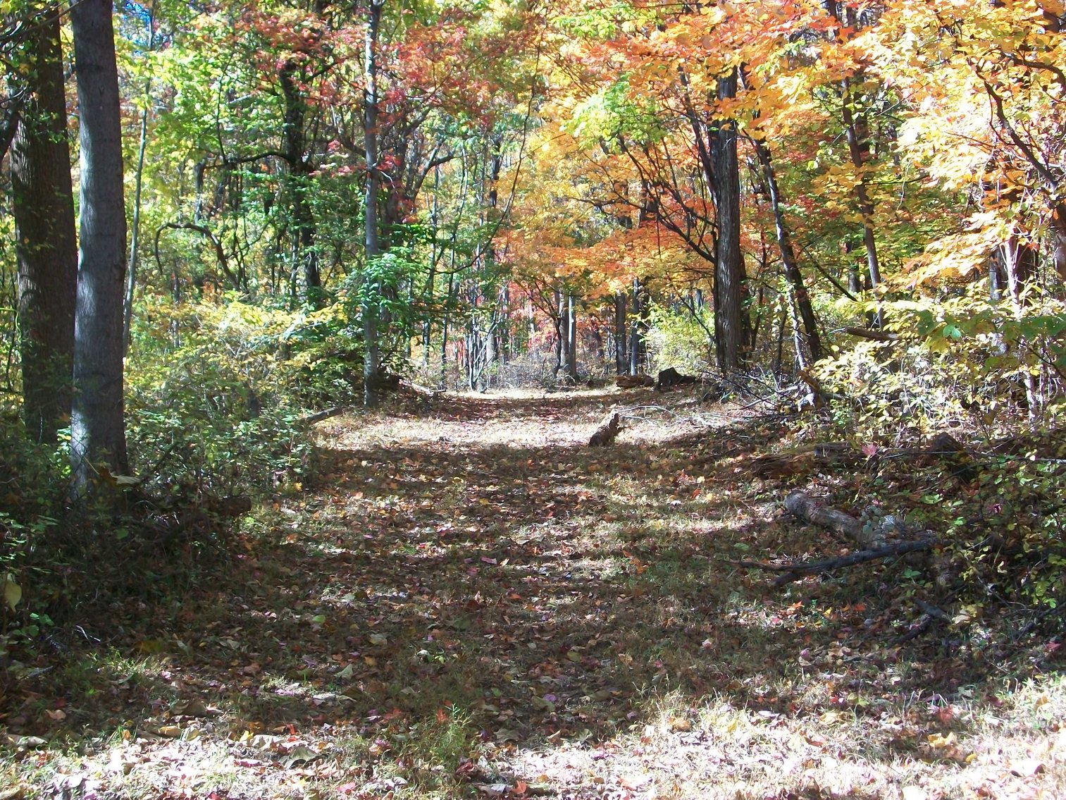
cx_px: 533
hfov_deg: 36.2
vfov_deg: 27.5
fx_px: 1632
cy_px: 400
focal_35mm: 53
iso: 80
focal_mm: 8.8
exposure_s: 1/80
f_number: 3.6
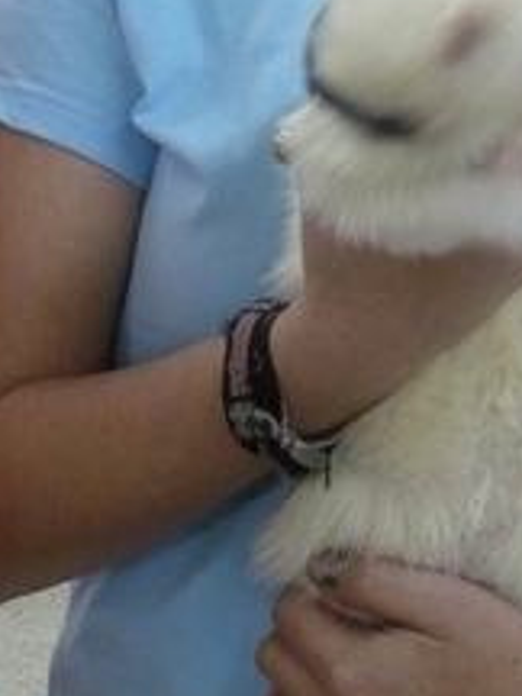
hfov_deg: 14.9
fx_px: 1950
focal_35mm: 97
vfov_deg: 19.6
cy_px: -3
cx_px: 567
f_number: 2.8
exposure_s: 1/30
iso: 320
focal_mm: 5.8
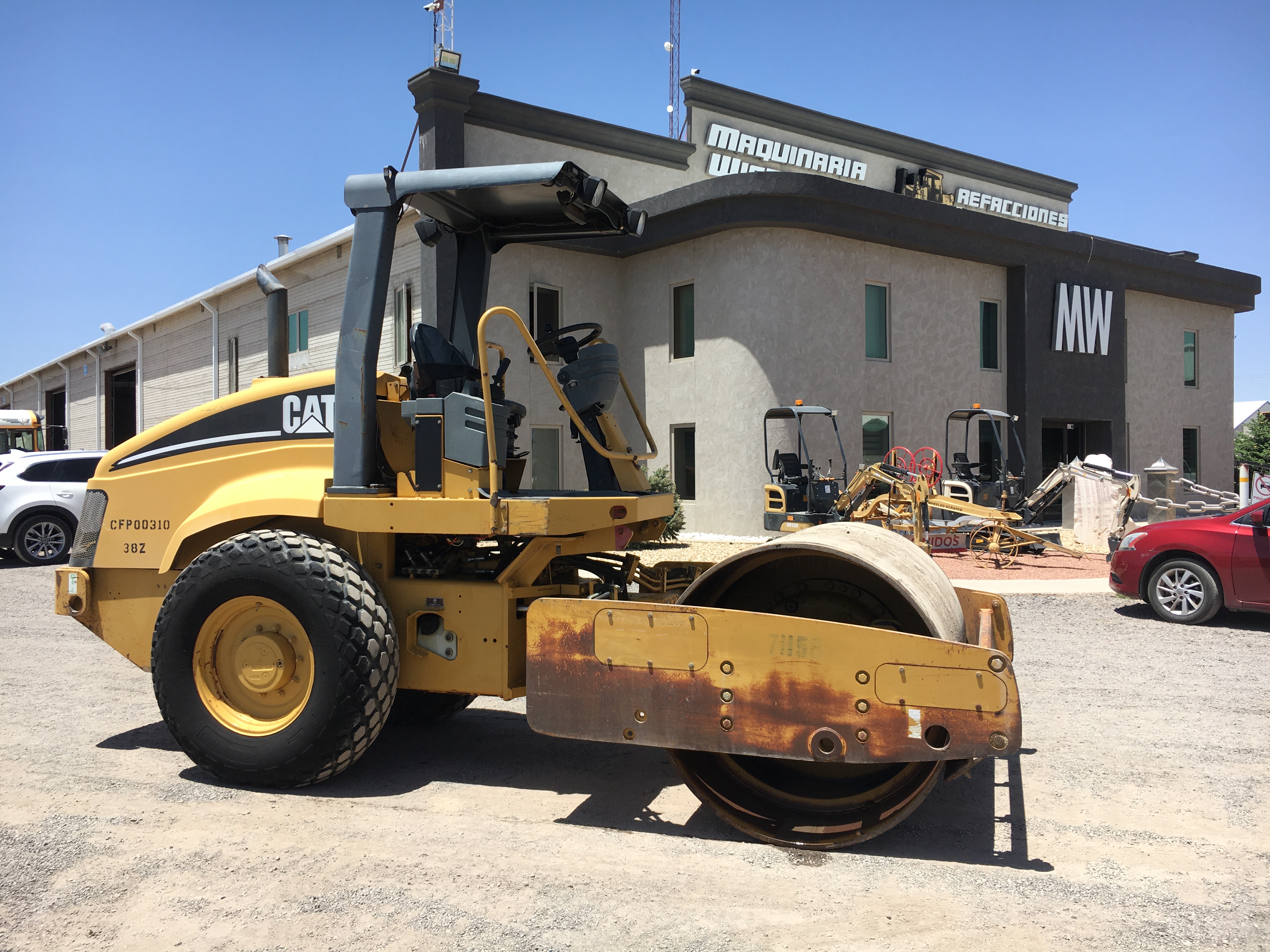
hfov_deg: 61.7
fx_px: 1064
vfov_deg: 48.2
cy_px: 476
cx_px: 635
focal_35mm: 29
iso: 25
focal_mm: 4.15
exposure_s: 1/1083
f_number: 2.2
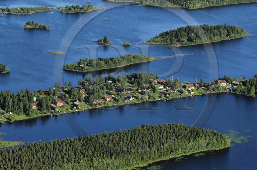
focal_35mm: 146
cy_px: 78
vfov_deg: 9.4
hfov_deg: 14.1
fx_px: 1041
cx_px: 136
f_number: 4
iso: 100
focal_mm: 78
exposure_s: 1/1000
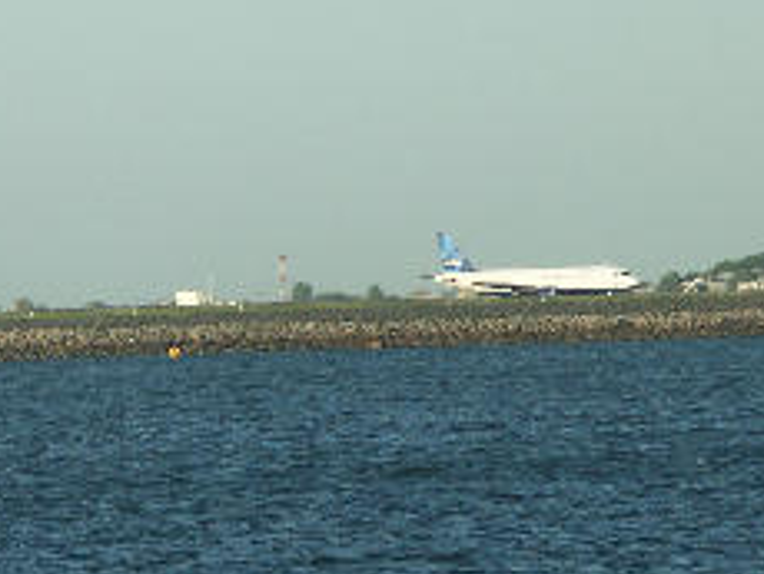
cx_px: 68
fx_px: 10185
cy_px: 309
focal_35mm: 461
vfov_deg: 3.2
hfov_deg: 4.3
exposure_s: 1/400
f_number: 5.6
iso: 100
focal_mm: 50.48
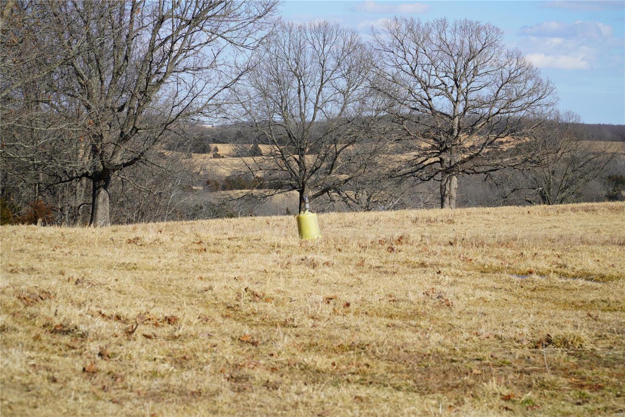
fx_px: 2292
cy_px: 208
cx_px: 312
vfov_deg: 10.4
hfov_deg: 15.5
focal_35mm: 132
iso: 100
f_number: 8
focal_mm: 88
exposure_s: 1/320
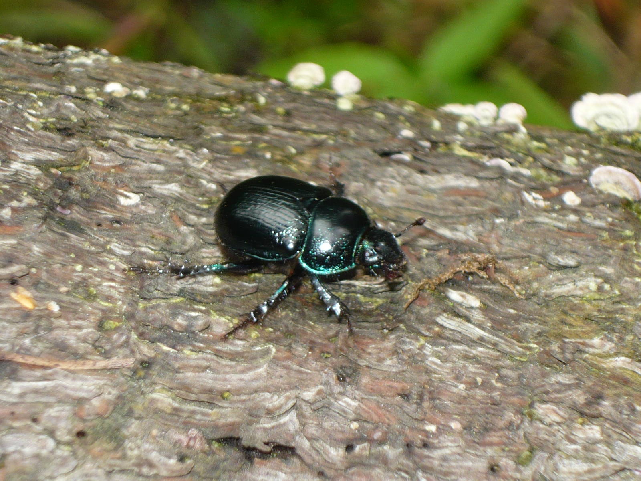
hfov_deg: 12.3
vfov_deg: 9.3
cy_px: 240
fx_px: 2963
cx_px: 320
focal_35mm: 160
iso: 100
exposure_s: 1/60
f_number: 5.1
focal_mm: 16.5
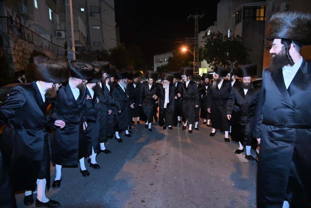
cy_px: 104
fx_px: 207
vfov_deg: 53.1
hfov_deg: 73.7
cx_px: 156
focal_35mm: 24
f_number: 4
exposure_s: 1/160
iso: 1600
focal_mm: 24
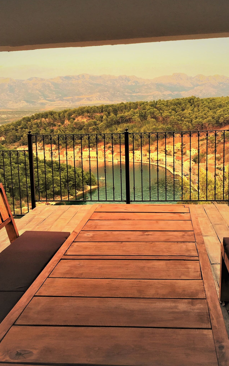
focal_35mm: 42
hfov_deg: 30.5
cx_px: 111
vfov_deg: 47.2
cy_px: 183
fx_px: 419
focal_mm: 4.15
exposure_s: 1/262
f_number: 2.2
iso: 25
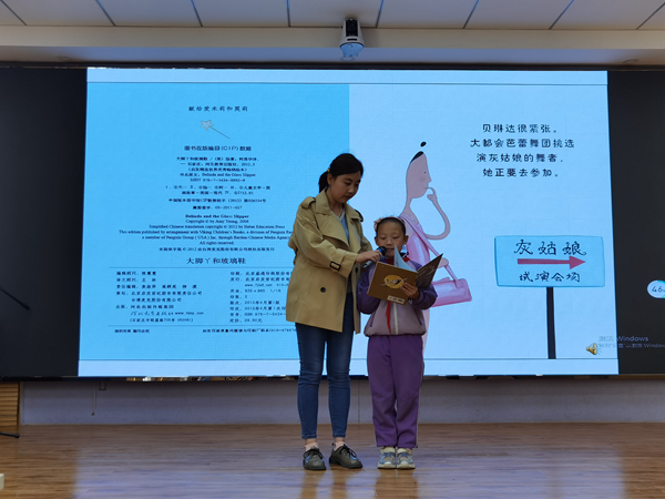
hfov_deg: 45.8
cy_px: 250
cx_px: 332
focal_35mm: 41
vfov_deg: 35.1
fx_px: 788
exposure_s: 1/118
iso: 50
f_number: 1.9
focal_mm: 6.71
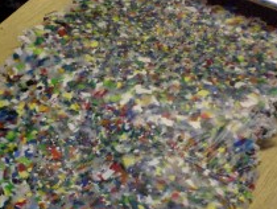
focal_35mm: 68
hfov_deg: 28.5
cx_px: 112
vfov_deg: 21.6
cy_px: 135
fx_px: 545
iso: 800
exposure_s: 1/125
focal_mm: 6.3
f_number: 3.1
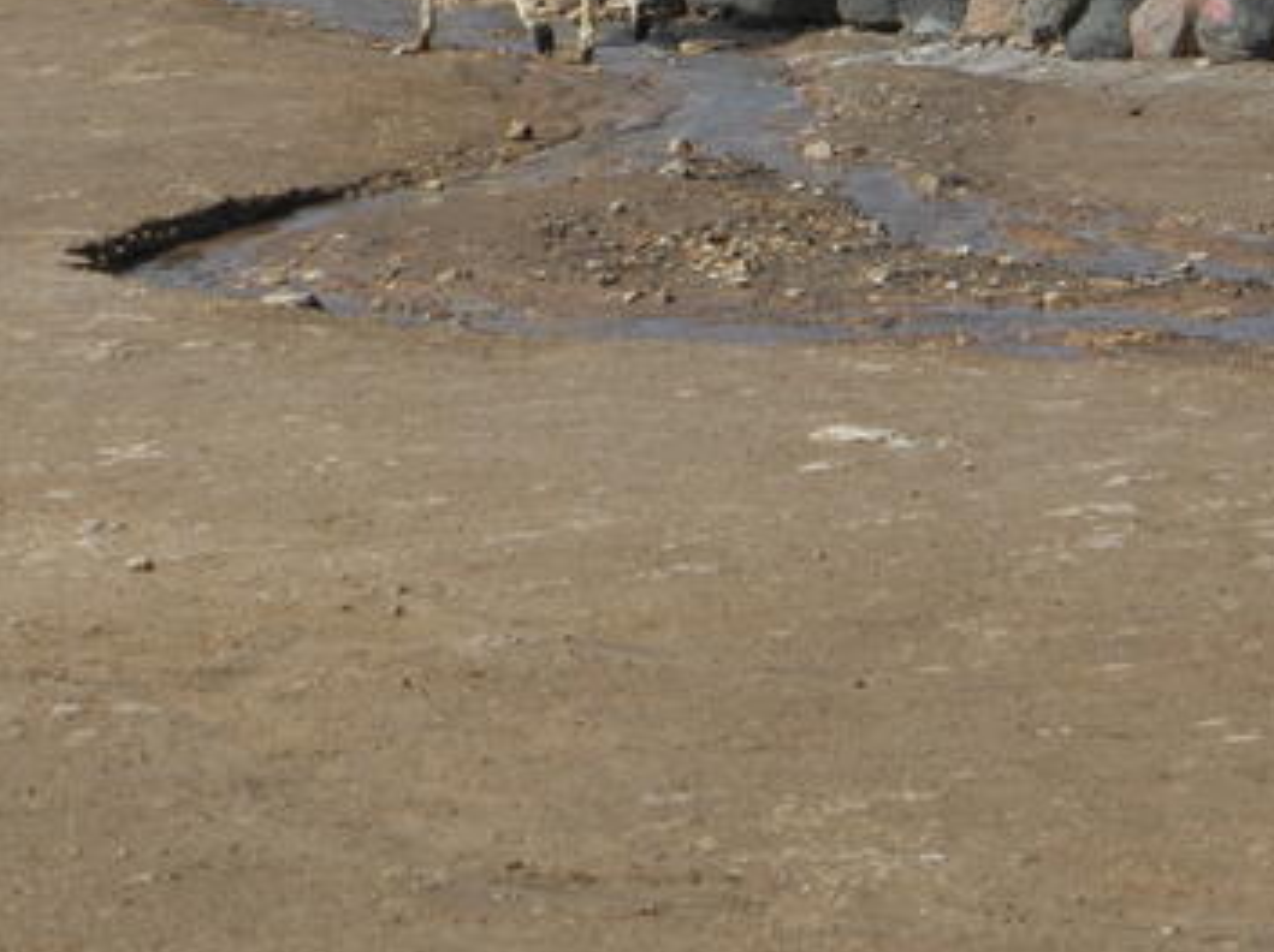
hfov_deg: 6.5
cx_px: 660
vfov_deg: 4.9
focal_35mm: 305
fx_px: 11214
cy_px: -87
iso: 100
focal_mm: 22.5
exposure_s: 1/1000
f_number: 4.5
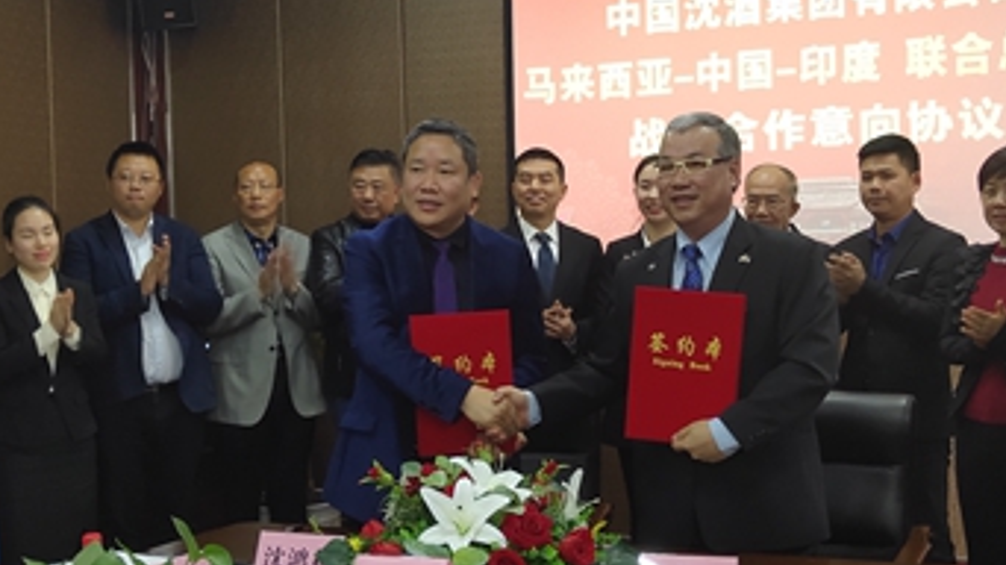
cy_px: 260
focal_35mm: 59
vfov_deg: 20.3
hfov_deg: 35.5
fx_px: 1573
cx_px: 512
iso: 252
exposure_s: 1/50
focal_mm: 4.27
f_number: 1.8
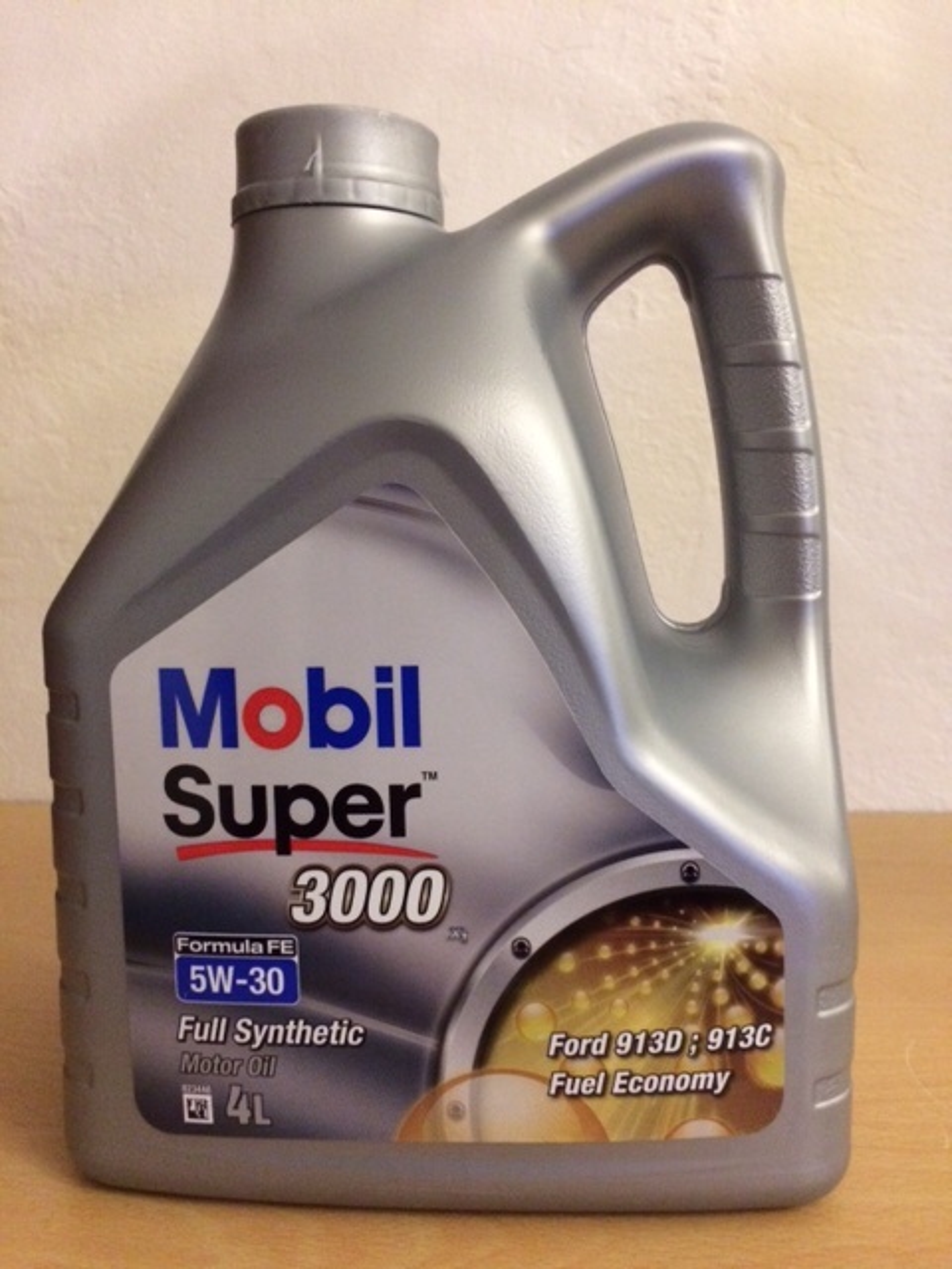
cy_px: 634
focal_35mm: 29
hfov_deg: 48.2
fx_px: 1063
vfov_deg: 61.7
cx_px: 476
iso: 500
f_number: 2.2
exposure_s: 1/17
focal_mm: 4.15
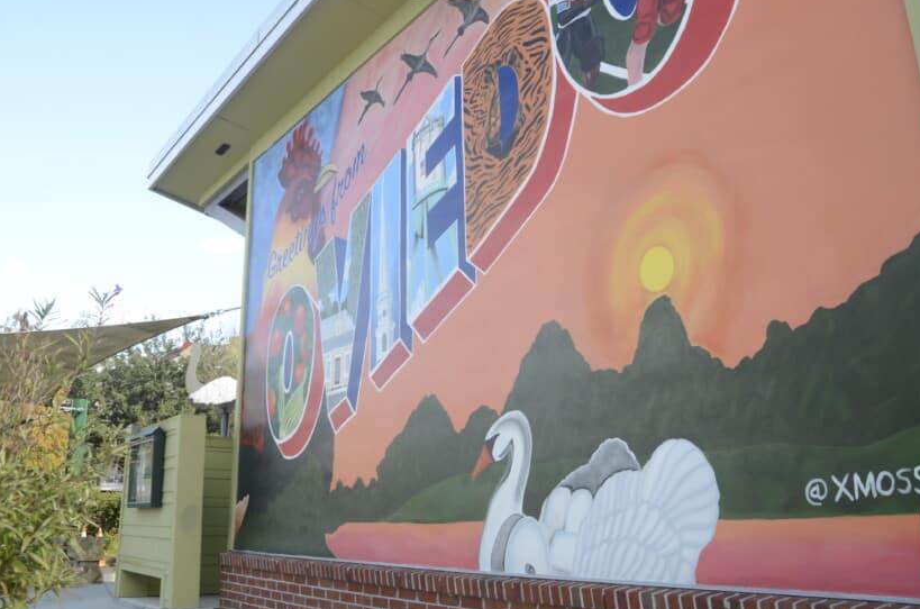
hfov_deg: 33.4
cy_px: 242
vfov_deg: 22.5
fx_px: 1530
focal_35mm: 60
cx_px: 411
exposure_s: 1/80
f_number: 8
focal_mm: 32
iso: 100
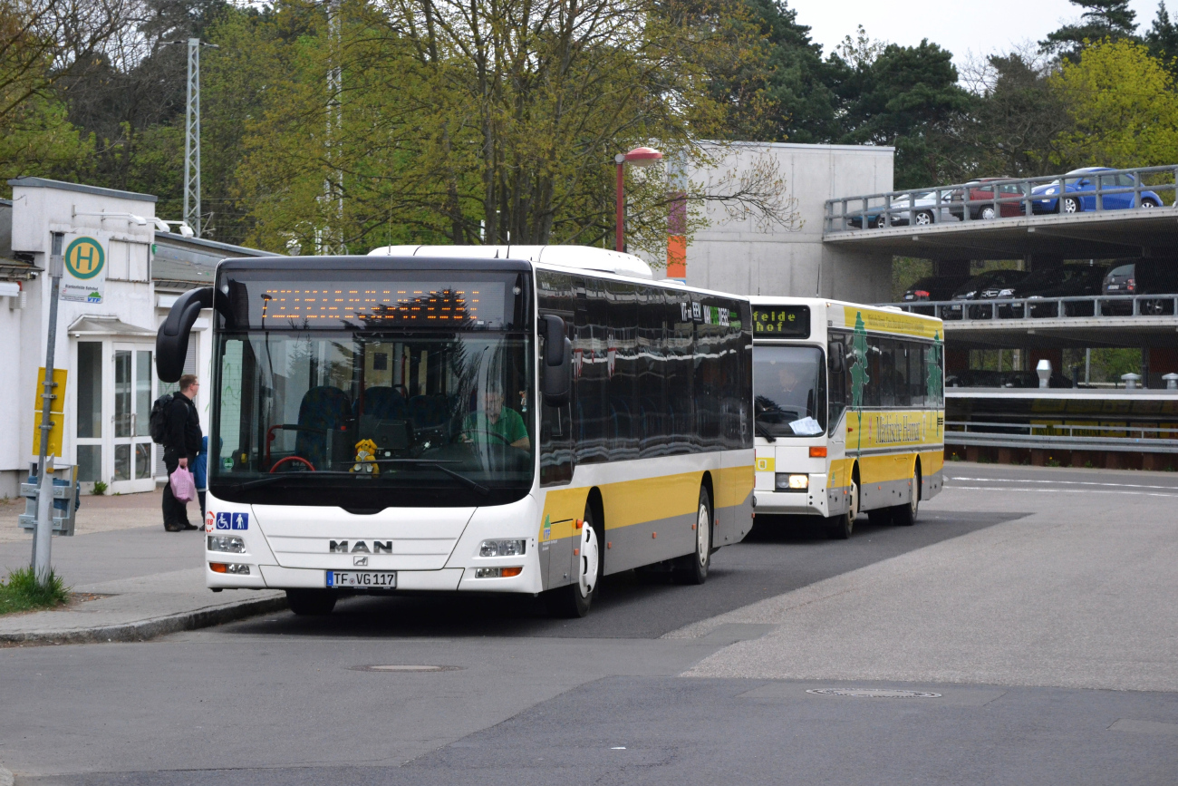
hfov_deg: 17.1
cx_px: 589
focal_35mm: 120
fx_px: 3927
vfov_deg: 11.4
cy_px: 393
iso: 1600
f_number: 7.1
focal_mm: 80
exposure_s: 1/800
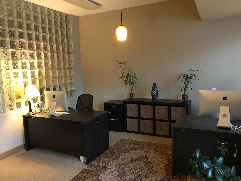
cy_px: 90
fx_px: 195
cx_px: 120
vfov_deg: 49.7
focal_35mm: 28
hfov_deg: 63.4
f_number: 1.8
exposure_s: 1/12
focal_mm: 3.99
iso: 100
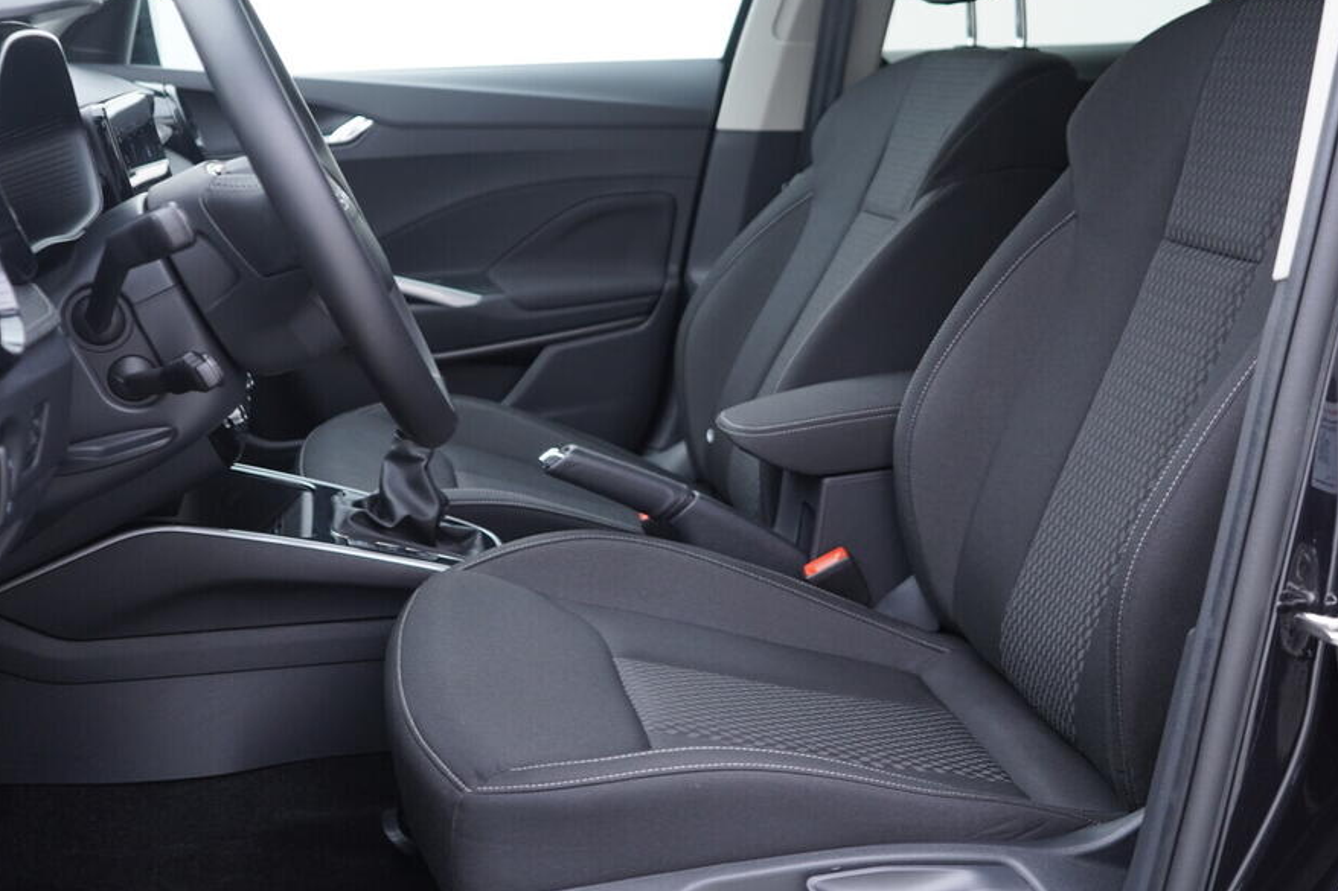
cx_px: 745
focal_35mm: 42
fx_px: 1561
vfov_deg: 31.9
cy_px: 438
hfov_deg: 46.3
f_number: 2.8
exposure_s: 1/40
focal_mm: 24
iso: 250
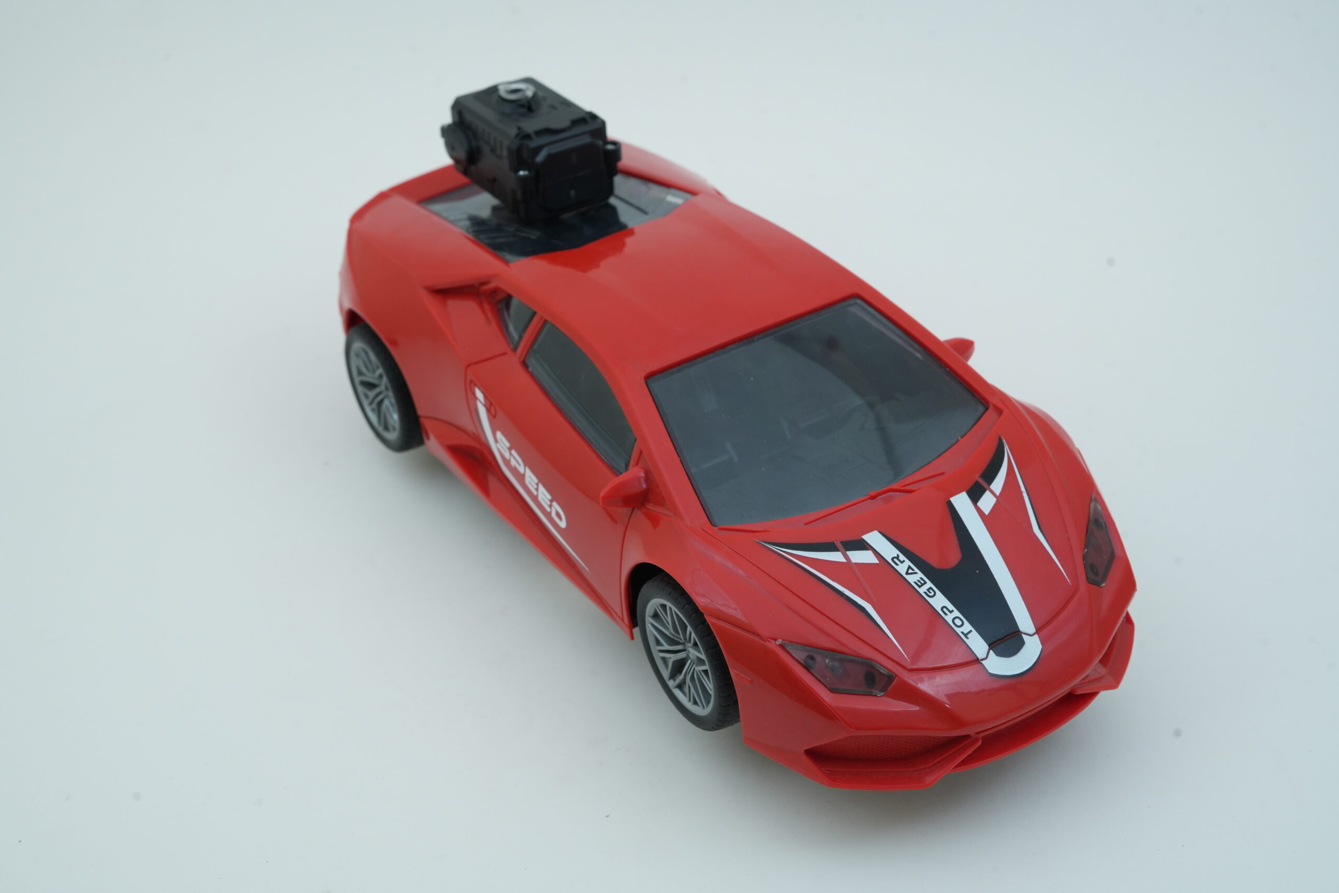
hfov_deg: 39.6
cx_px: 670
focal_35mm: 50
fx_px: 1860
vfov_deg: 27.0
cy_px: 446
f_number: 10
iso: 1000
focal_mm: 50
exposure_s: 1/100
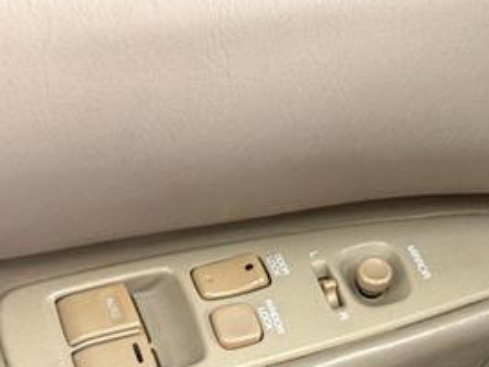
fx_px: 1639
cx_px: 310
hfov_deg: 16.9
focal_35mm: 116
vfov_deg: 12.7
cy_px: 53
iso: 400
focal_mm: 6.76
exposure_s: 1/40
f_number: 1.78
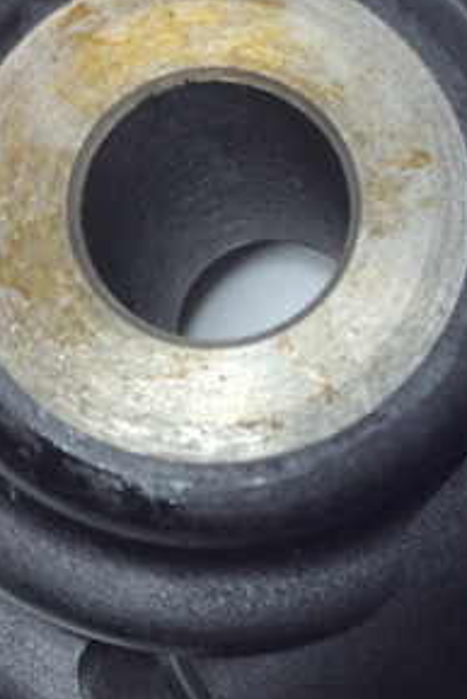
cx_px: 450
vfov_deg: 29.2
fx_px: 1341
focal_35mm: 69
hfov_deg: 19.3
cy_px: 375
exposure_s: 1/149
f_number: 2.4
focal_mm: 3.3
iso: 32
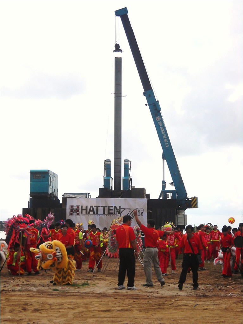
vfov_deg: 29.8
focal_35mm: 65
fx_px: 608
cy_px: 162
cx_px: 122
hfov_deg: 22.6
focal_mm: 10.84
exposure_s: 1/384
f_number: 7.1
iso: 64
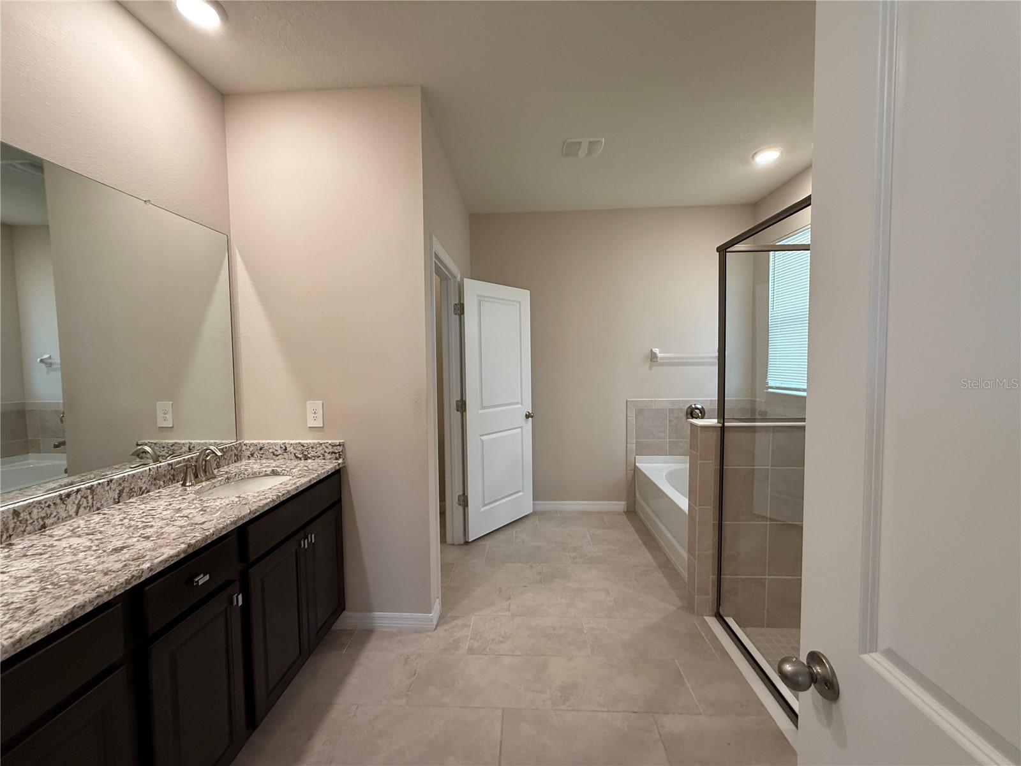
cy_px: 383
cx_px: 510
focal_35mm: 14
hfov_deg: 102.1
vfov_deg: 85.7
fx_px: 413
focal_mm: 2.22
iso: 250
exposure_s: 1/120
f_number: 2.2
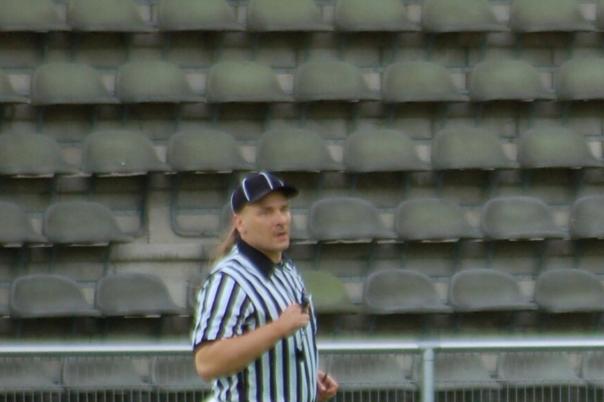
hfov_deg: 1.8
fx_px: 19125
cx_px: 692
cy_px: 472
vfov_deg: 1.2
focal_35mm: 1140
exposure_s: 1/500
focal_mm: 300
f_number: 5.6
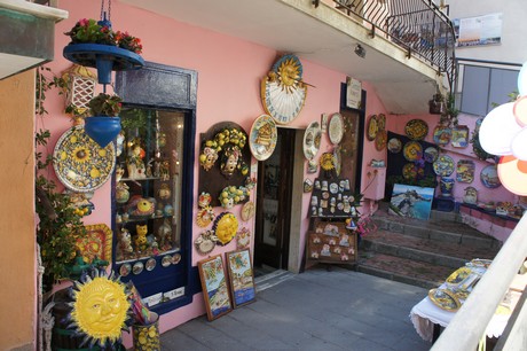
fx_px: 395
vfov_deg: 47.9
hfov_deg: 67.4
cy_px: 176
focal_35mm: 27
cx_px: 264
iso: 500
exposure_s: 1/250
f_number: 5.6
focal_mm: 18
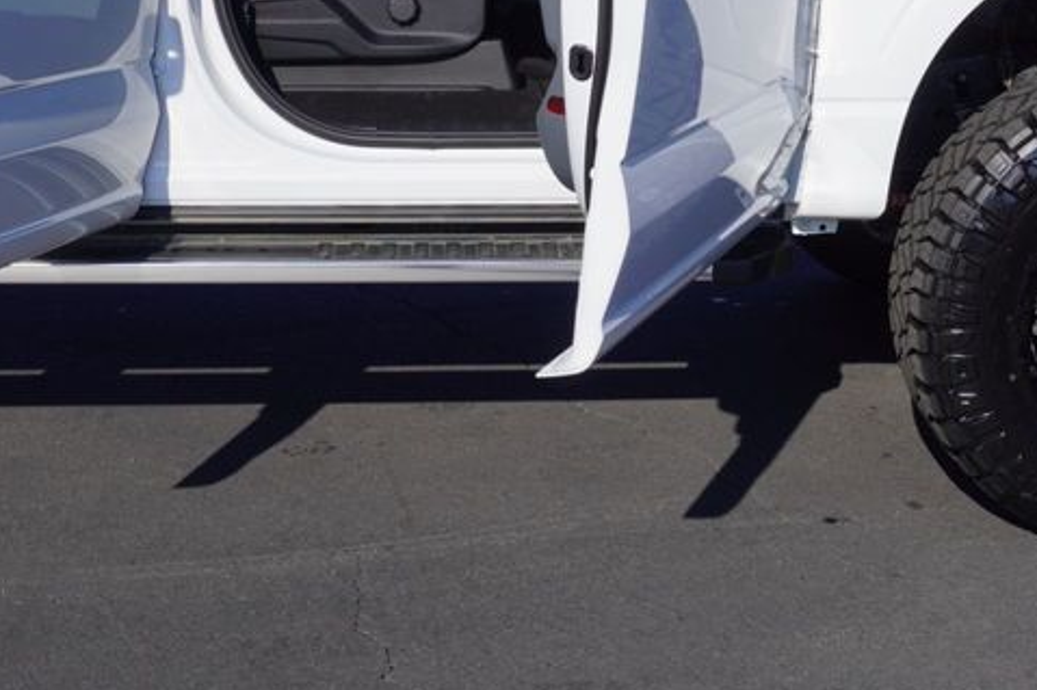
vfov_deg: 17.3
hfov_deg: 26.3
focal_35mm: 77
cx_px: 498
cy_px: -13
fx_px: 2217
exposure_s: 1/250
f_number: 11
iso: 100
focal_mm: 24
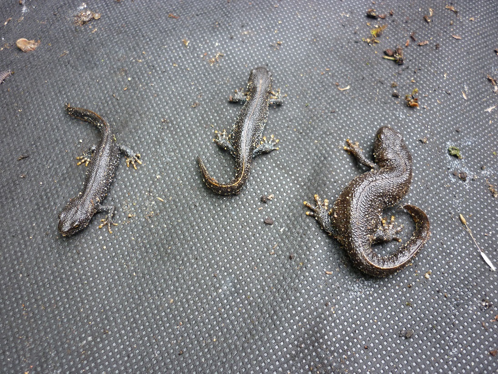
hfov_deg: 55.4
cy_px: 187
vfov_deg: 42.9
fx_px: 475
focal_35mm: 33
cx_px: 249
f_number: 2.8
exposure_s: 1/30
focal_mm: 5.5
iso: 80
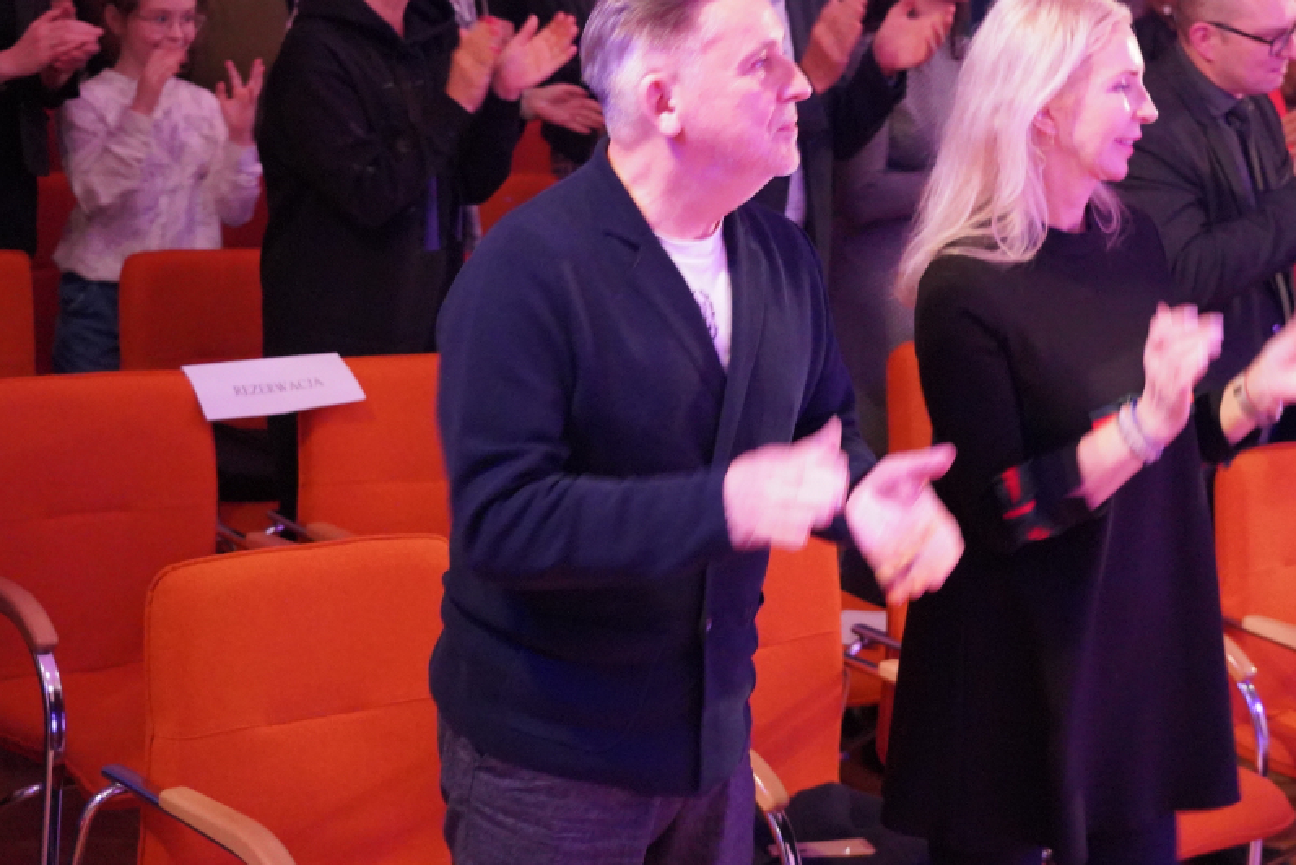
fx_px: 2701
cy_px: 176
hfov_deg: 26.9
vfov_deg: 18.0
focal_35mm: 75
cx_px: 841
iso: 12800
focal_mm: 46
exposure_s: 1/40
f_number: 4
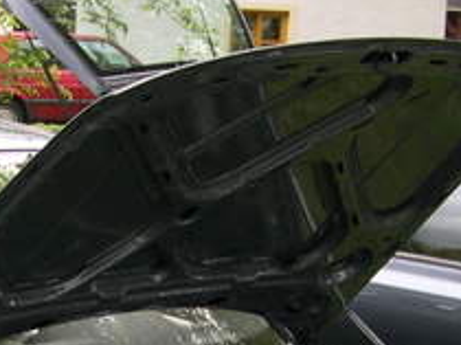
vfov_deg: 10.0
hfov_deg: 13.5
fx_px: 1929
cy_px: 459
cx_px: 9
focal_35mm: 145
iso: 100
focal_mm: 8
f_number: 2.8
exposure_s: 1/271
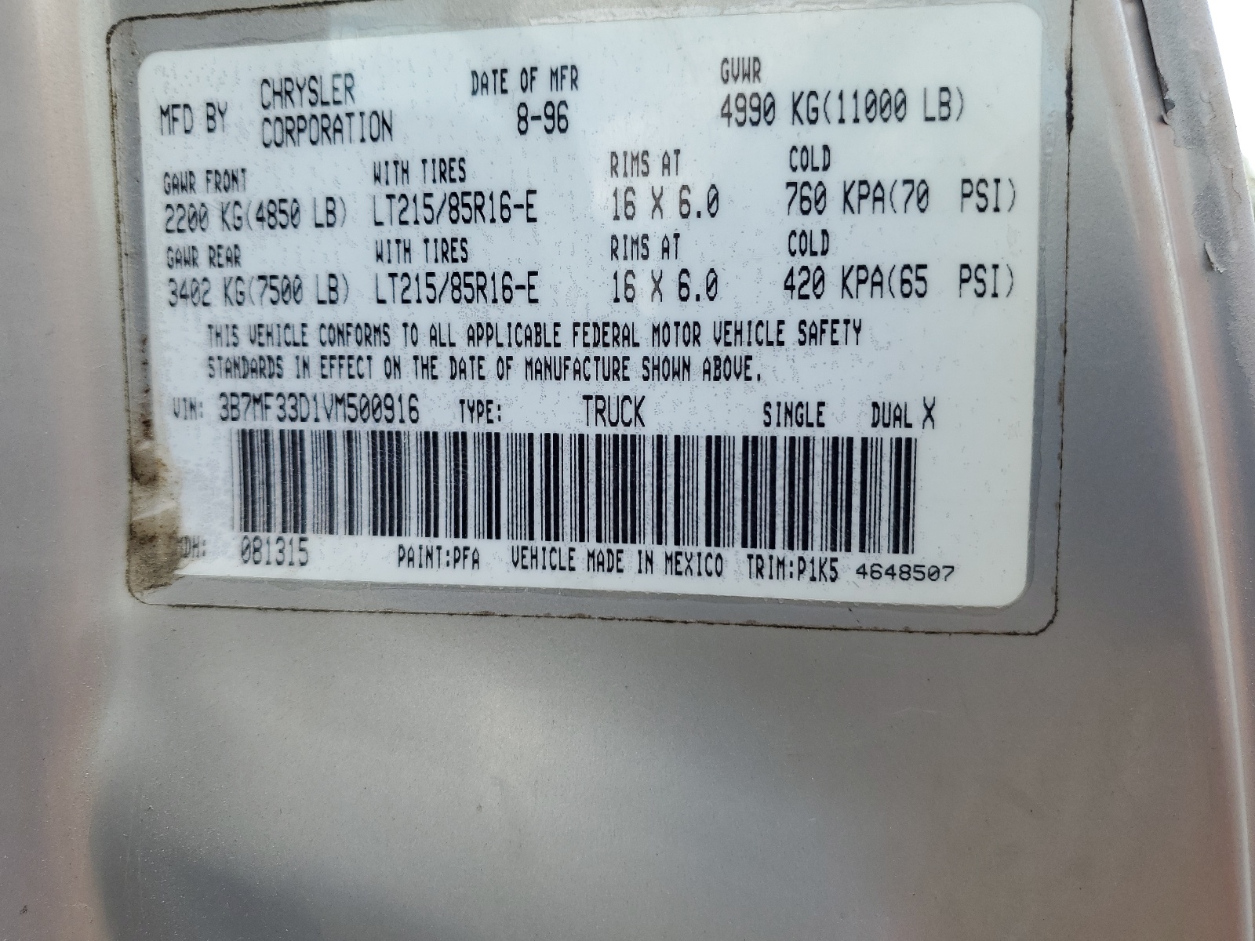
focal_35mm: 26
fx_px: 943
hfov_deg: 67.3
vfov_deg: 53.1
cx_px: 628
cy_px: 470
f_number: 1.5
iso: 50
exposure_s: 1/714
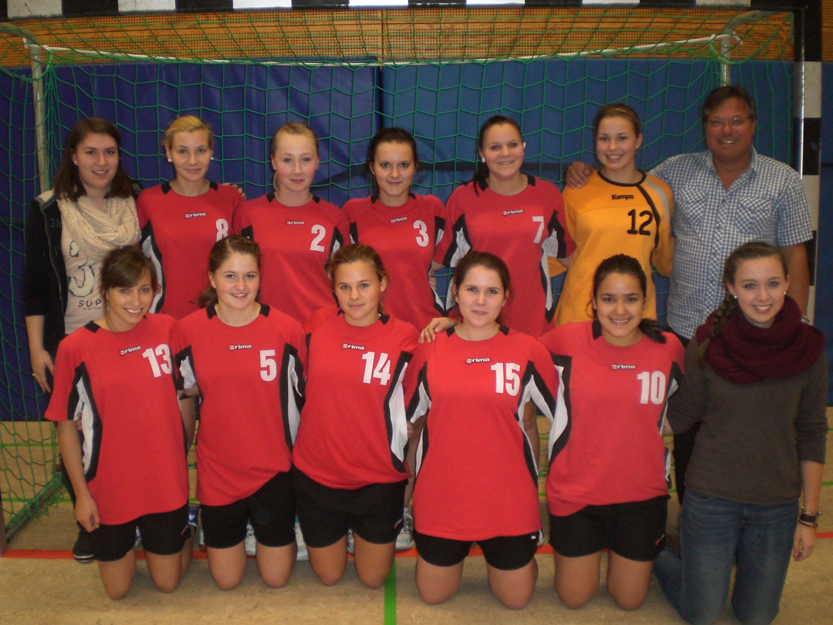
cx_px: 416
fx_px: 914
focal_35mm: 38
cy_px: 312
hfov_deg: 49.0
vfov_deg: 37.7
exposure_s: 1/60
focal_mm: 6.3
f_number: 3.1
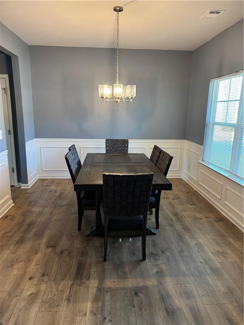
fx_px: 226
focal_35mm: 24
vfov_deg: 71.6
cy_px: 162
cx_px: 122
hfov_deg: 56.8
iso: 320
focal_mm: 6.76
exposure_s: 1/60
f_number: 1.78
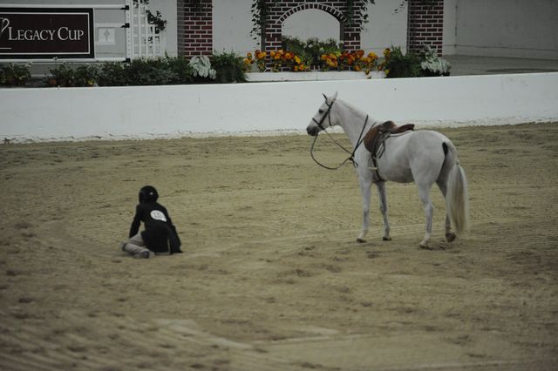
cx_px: 279
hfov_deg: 10.3
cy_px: 186
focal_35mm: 200
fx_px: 3098
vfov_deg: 6.9
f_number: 2.8
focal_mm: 200
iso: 6400
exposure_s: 1/500
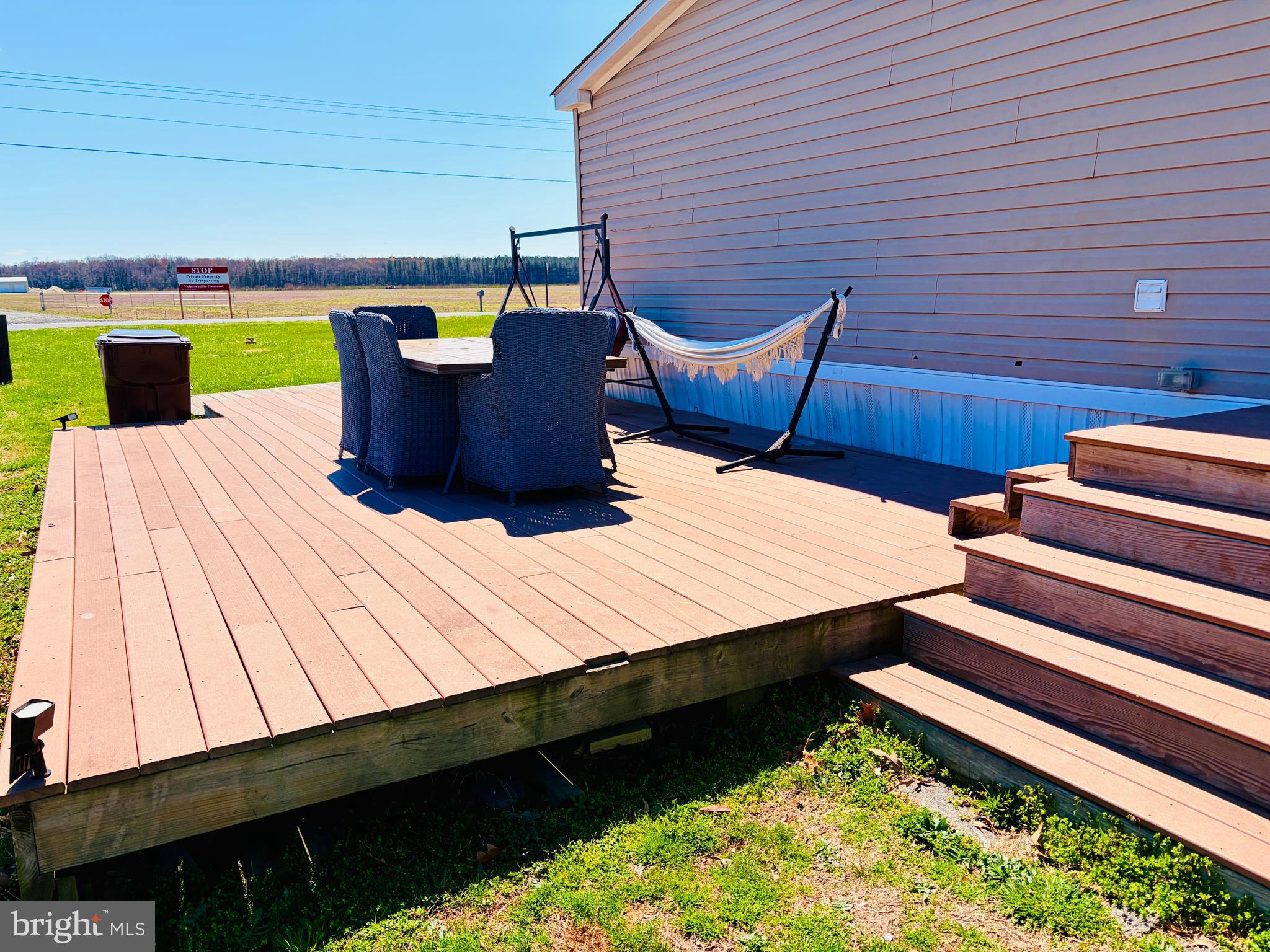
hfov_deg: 67.3
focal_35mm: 26
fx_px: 954
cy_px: 476
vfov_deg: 53.1
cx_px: 635
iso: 50
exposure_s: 1/3448
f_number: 1.6
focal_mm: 5.96
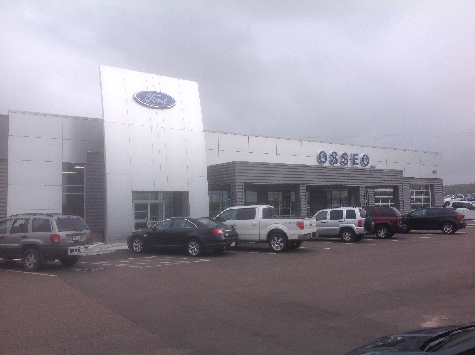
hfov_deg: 52.7
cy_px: 178
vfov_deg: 40.6
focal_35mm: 35
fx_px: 480
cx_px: 238
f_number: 2.4
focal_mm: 4.28
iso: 50
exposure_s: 1/1592
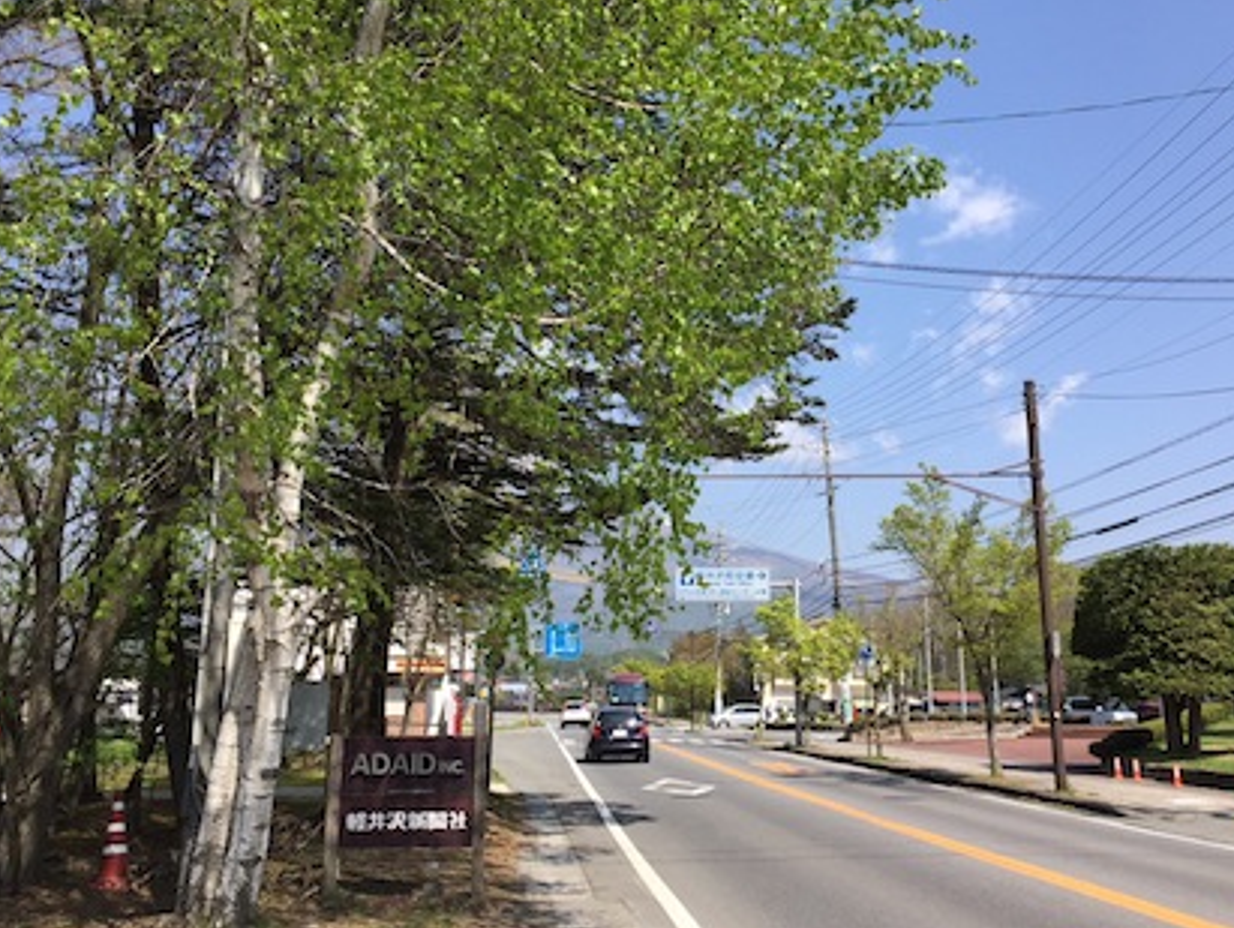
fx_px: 1284
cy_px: 449
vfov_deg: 39.7
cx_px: 640
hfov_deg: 51.3
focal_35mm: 36
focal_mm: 4.15
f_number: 2.2
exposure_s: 1/1412
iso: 32
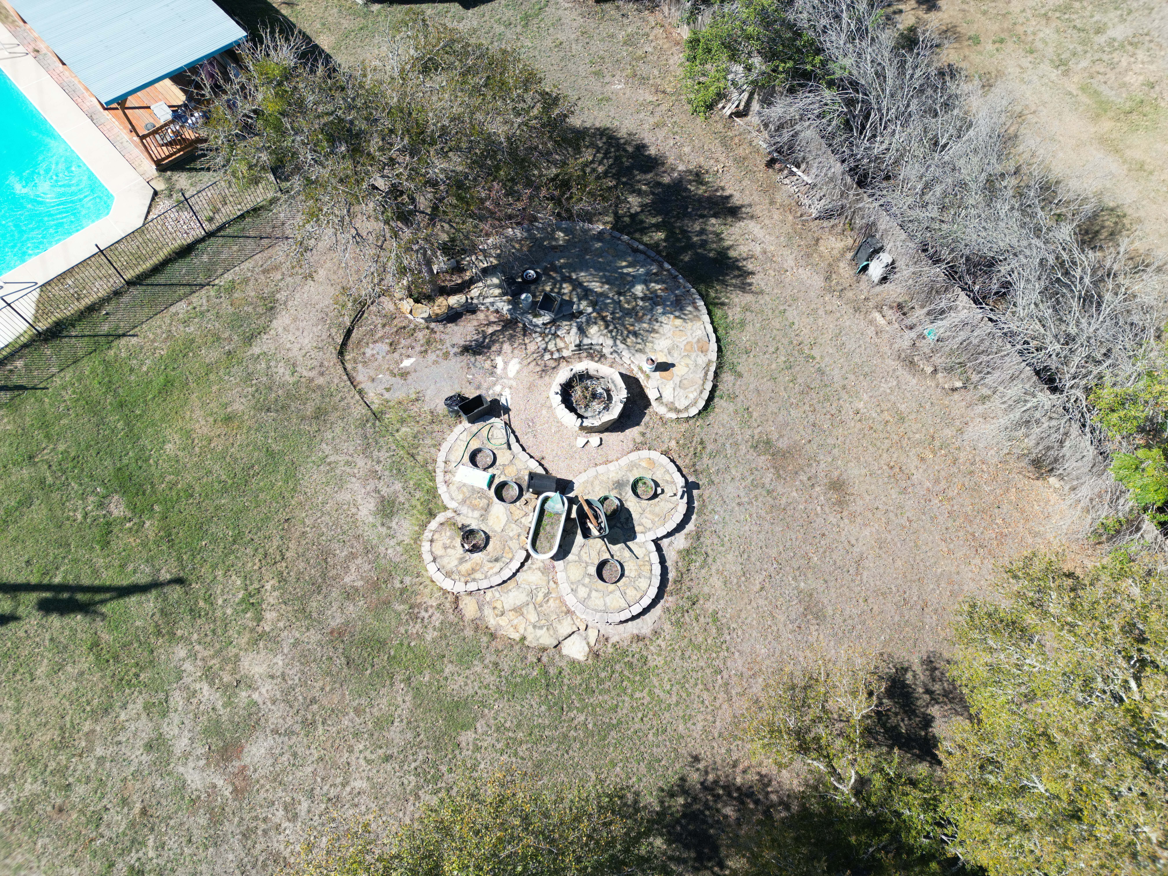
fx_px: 810
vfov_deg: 56.8
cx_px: 584
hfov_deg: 71.6
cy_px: 438
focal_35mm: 24
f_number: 1.7
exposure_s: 1/1500
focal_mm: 6.72
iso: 120
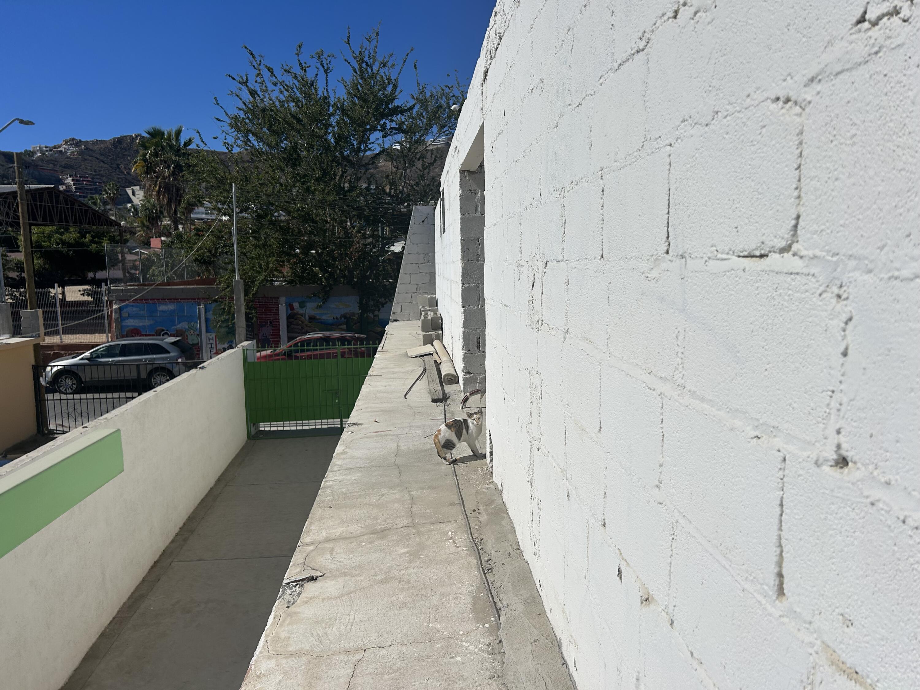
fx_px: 691
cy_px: 345
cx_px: 460
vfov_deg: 53.1
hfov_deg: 67.3
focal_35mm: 26
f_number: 1.5
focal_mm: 5.7
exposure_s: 1/16393
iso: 40
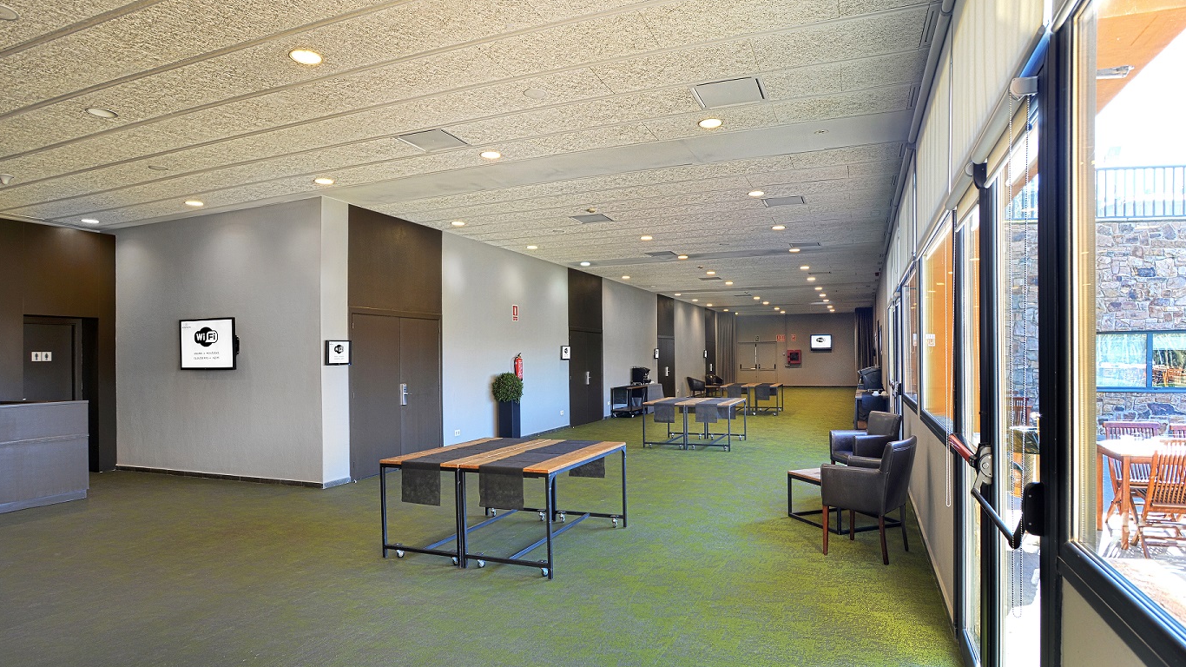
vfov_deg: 60.8
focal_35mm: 18
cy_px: 380
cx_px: 595
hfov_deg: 92.7
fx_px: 566
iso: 640
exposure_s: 1/13
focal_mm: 17
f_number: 6.3
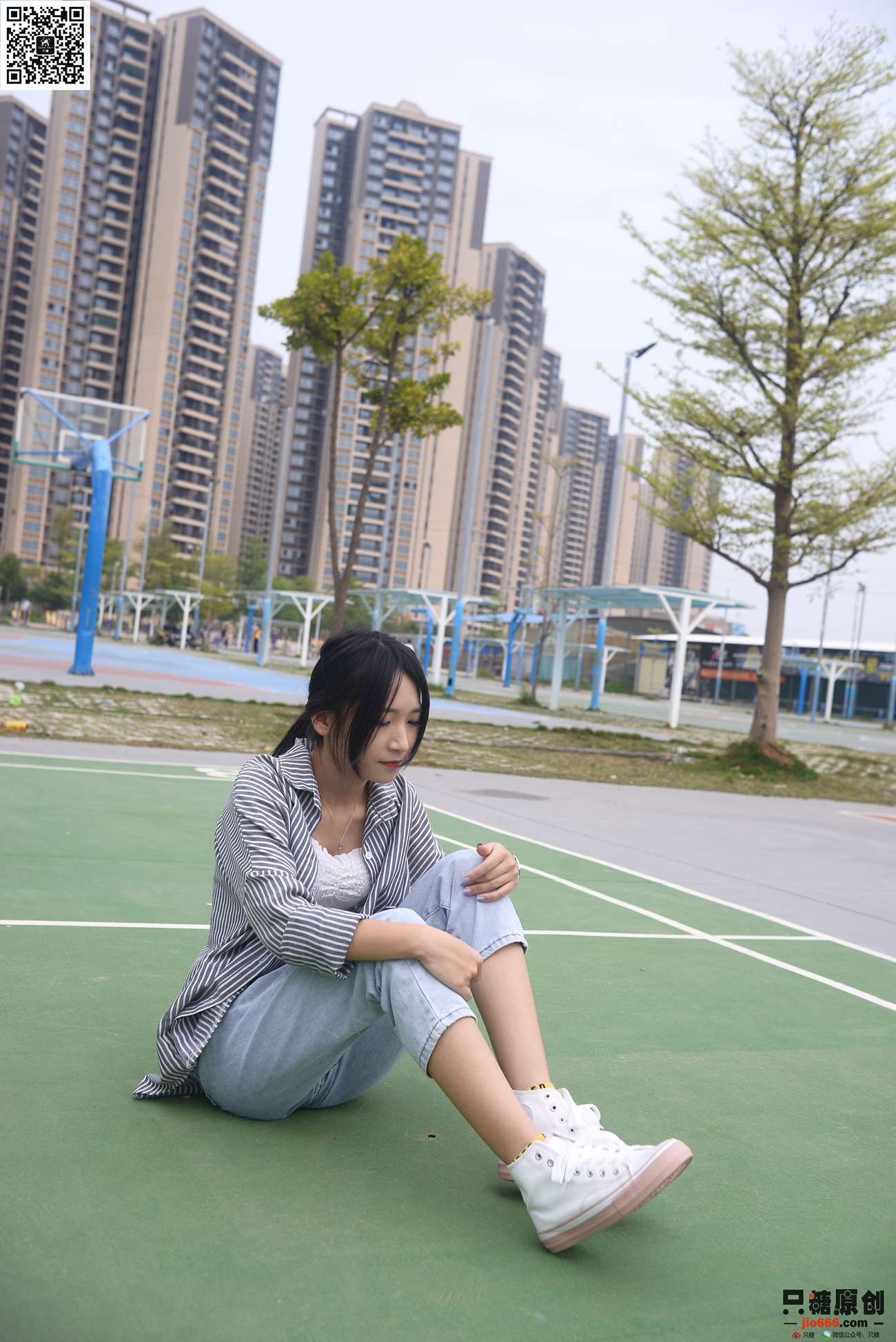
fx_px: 1305
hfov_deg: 37.9
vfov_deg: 54.4
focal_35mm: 35
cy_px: 671
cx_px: 448
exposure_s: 1/500
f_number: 5.6
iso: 100
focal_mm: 35
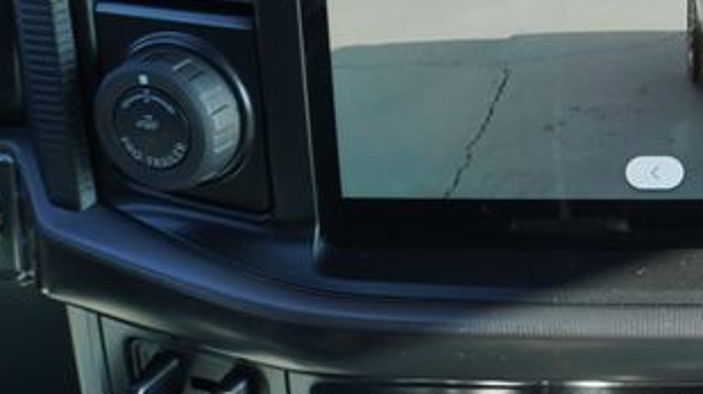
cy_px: -29
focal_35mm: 52
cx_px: 660
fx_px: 969
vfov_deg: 21.9
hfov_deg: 36.8
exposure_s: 1/80
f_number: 4.5
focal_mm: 16
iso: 100
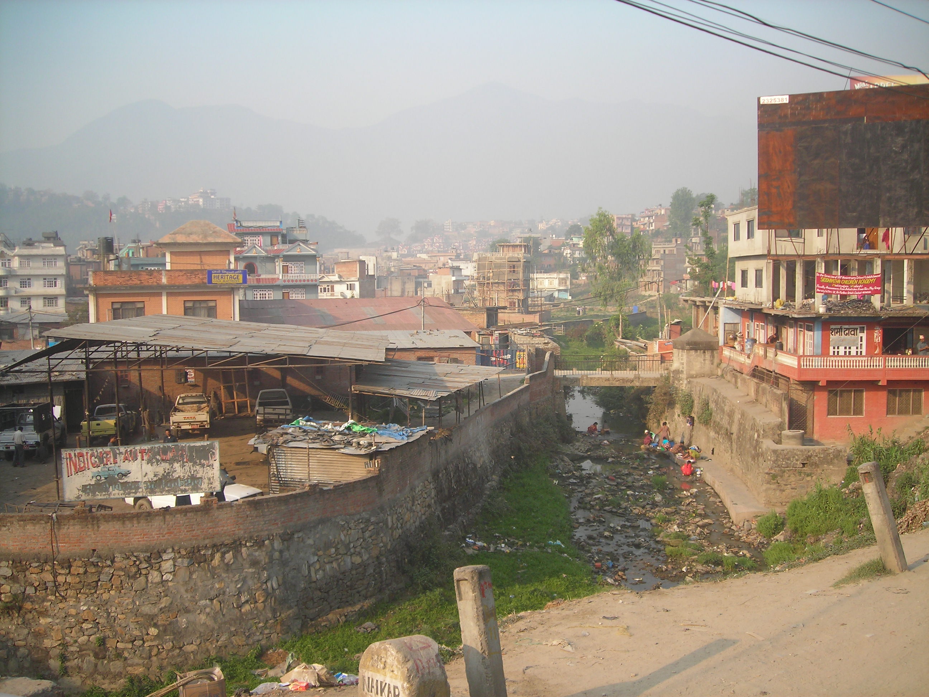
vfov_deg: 37.7
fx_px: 1020
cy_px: 348
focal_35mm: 38
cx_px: 464
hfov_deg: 49.0
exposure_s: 1/202
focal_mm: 6.3
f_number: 3.2
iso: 50
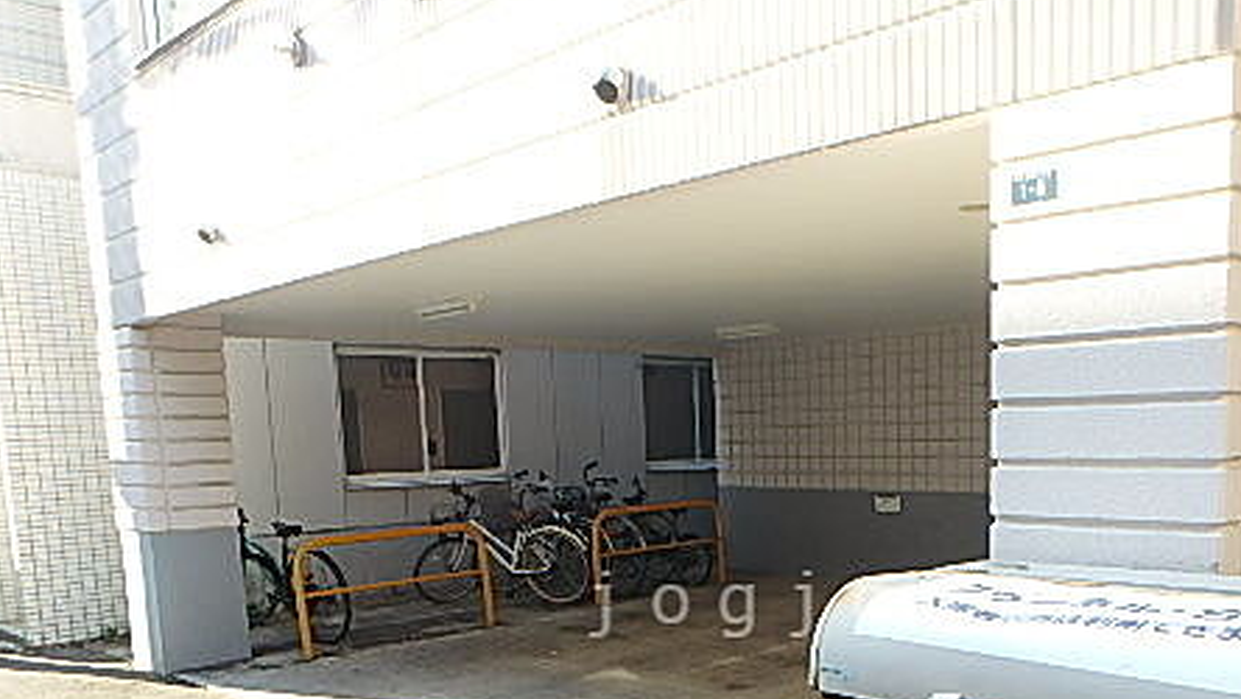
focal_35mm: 33
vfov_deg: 34.1
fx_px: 1086
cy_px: 604
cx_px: 780
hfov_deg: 58.7
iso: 125
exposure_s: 1/125
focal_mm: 3.7
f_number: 3.5
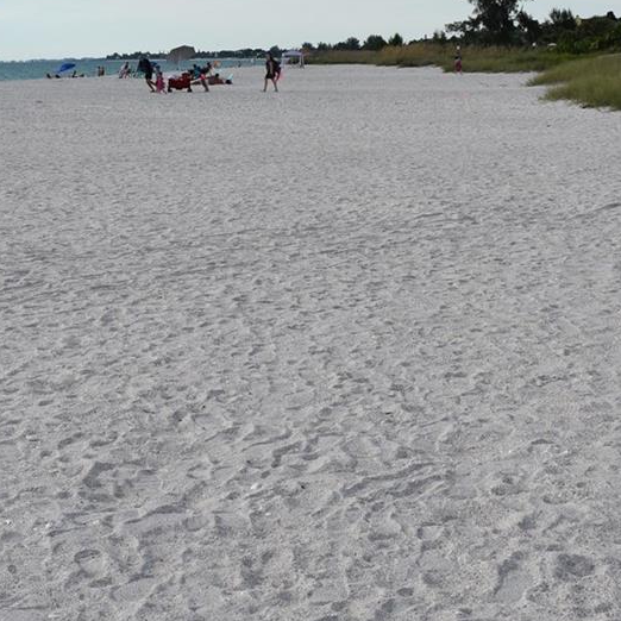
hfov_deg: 20.2
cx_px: 252
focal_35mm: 86
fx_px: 1745
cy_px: 29
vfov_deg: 19.7
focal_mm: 22
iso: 200
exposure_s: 1/500
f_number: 8
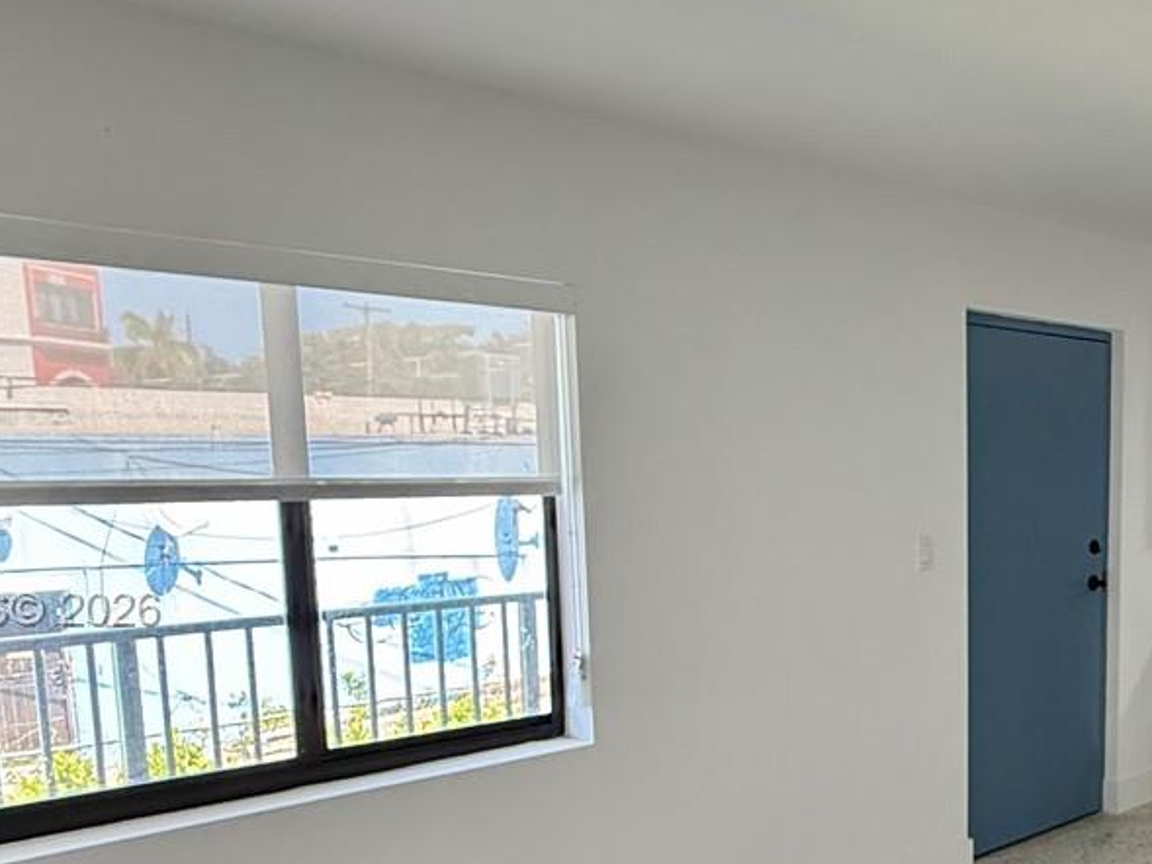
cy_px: 612
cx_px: 1115
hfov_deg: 43.1
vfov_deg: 37.1
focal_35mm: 38
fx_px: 1265
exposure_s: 1/120
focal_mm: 2.22
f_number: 2.2
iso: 320
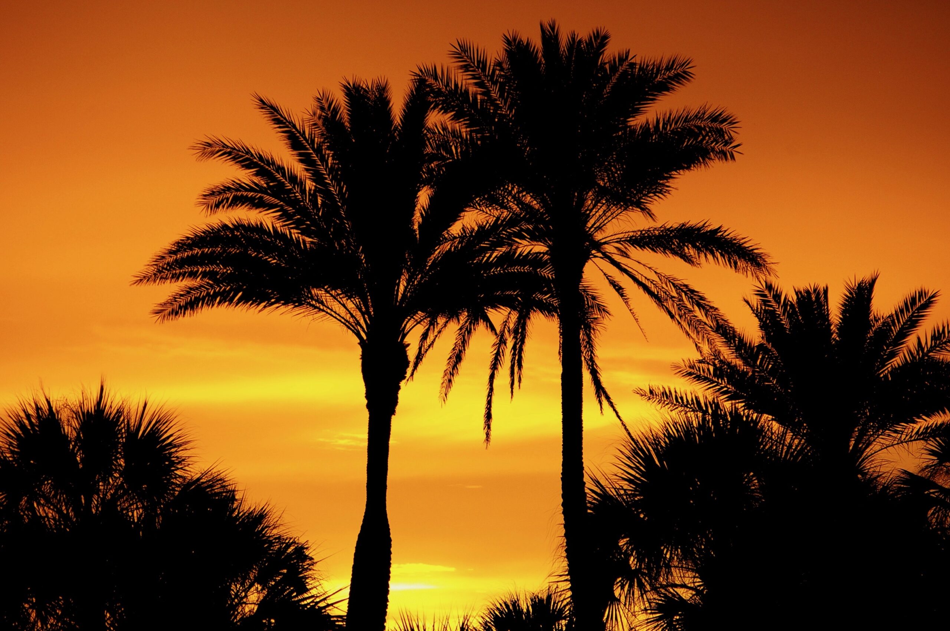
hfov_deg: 9.2
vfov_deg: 6.1
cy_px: 316
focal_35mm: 225
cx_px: 475
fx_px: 5932
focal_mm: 150
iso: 400
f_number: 6.7
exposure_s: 1/180
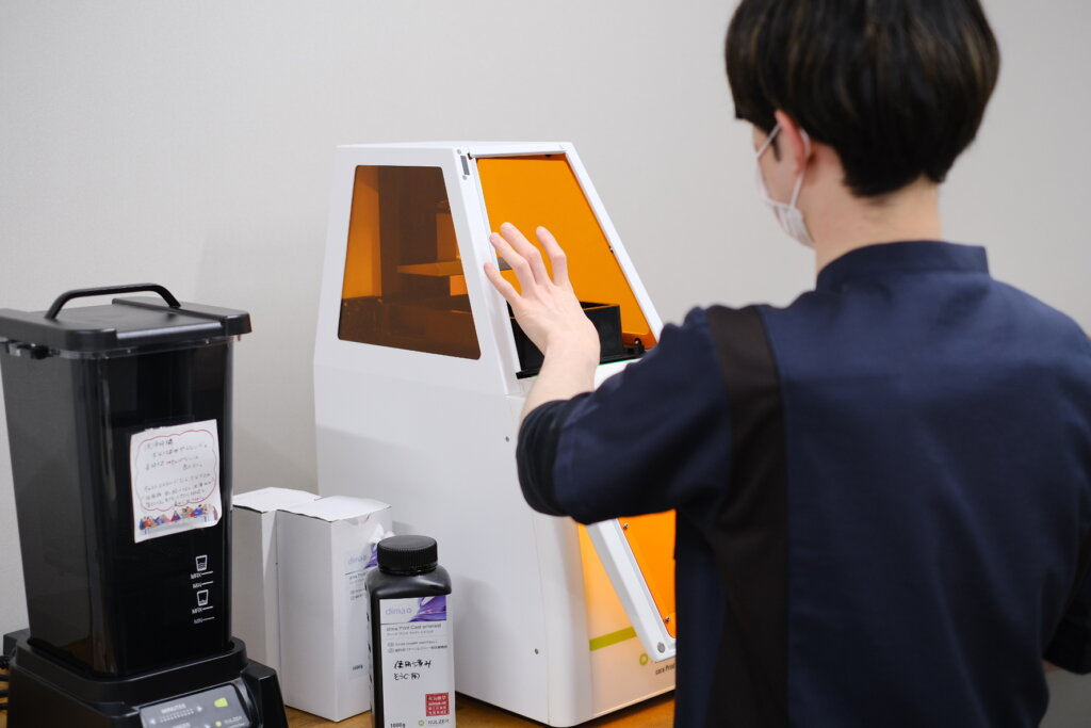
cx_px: 546
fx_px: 1606
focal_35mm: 53
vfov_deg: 25.5
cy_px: 364
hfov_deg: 37.5
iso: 640
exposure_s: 1/250
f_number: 2
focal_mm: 35
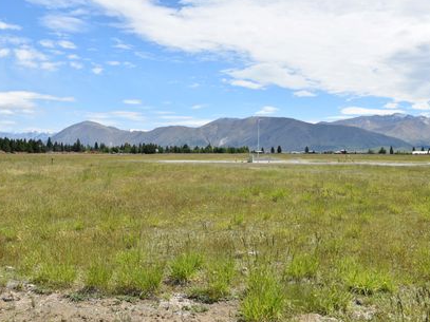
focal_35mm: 40
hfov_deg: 46.8
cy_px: 159
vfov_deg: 35.9
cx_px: 221
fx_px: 497
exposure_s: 1/500
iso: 200
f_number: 11
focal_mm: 24
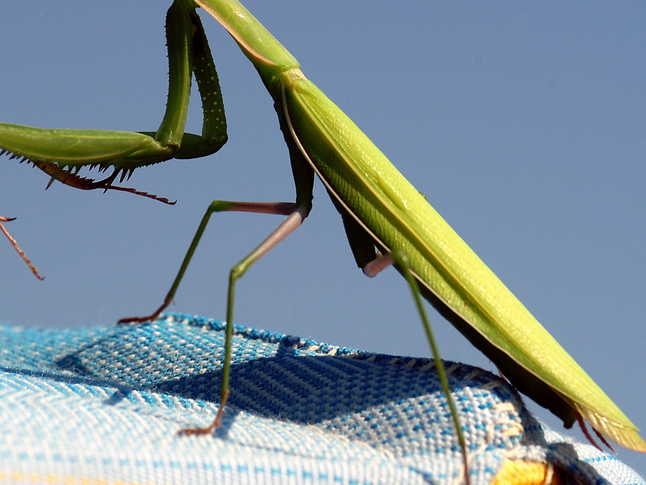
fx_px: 7539
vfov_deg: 3.7
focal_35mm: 404
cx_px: 310
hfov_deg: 4.9
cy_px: 137
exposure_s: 1/1000
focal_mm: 135
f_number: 8
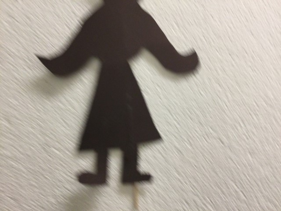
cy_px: 106
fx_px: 252
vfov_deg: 45.4
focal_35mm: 31
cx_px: 140
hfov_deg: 58.4
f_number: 2.4
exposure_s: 1/33
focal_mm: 3.3
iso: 125
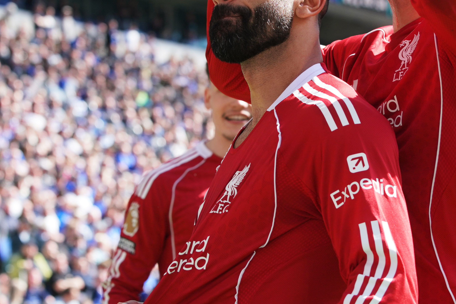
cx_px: 257
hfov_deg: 15.0
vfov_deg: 10.0
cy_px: 62
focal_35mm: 137
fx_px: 1735
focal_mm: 70
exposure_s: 1/1000
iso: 400
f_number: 4.5
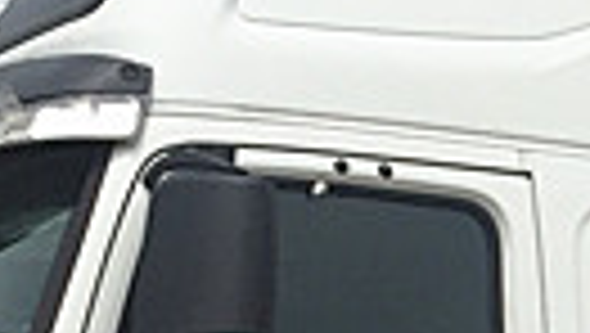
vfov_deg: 6.0
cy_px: 896
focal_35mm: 193
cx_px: 1027
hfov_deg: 10.5
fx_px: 3022
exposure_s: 1/3300
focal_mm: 4.15
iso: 32
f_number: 2.2
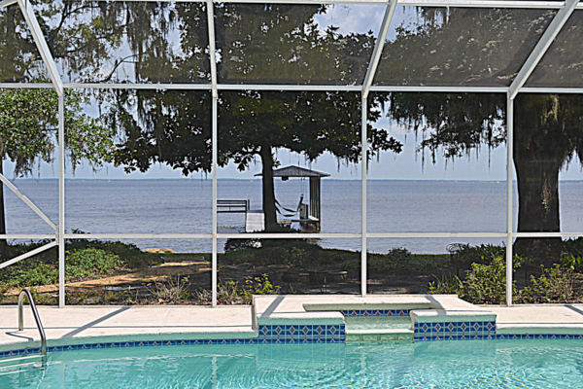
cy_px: 194
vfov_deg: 28.1
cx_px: 292
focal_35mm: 48
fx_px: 777
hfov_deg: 41.1
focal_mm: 32
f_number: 7.1
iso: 100
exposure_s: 1/200
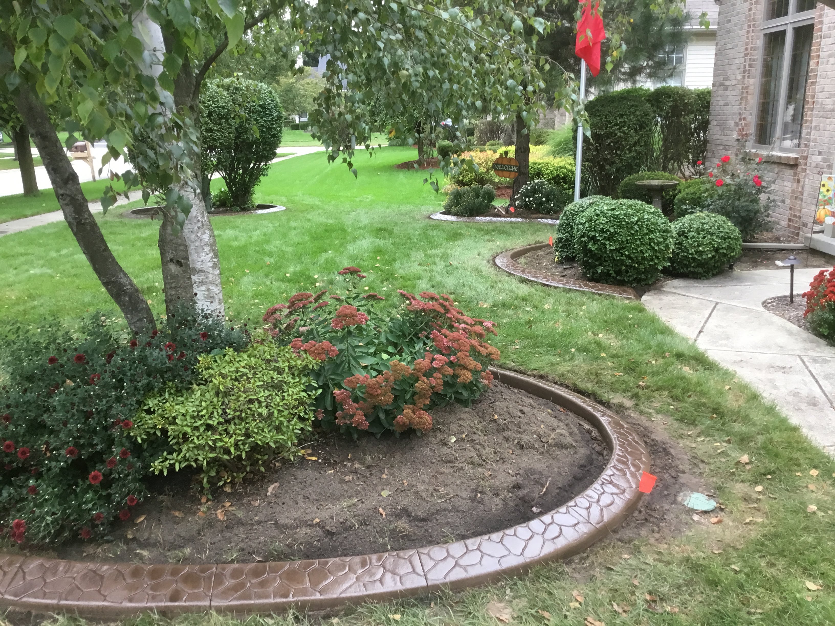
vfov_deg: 45.4
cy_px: 313
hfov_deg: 58.4
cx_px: 418
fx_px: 748
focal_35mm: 31
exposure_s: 1/30
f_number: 2.4
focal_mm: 3.3
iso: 50
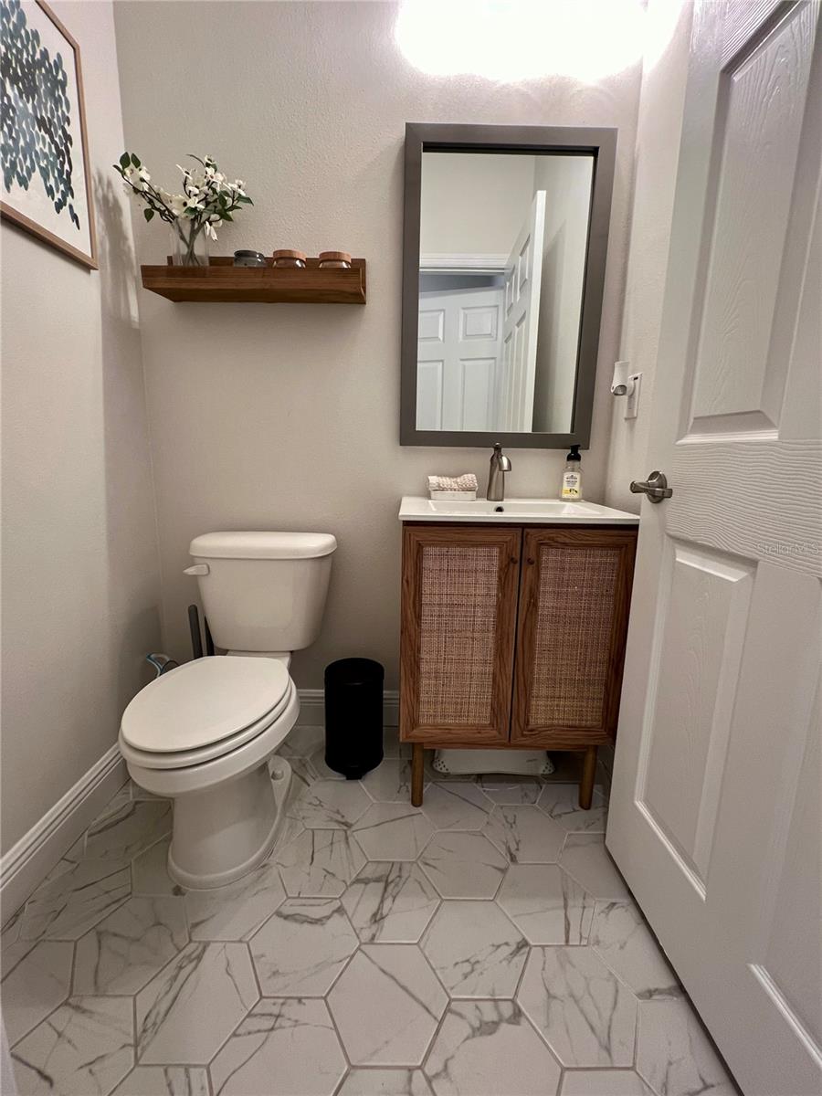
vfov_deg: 106.2
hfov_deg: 89.9
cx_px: 411
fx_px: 412
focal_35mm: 13
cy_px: 548
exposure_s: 1/60
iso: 160
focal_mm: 1.57
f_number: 1.8
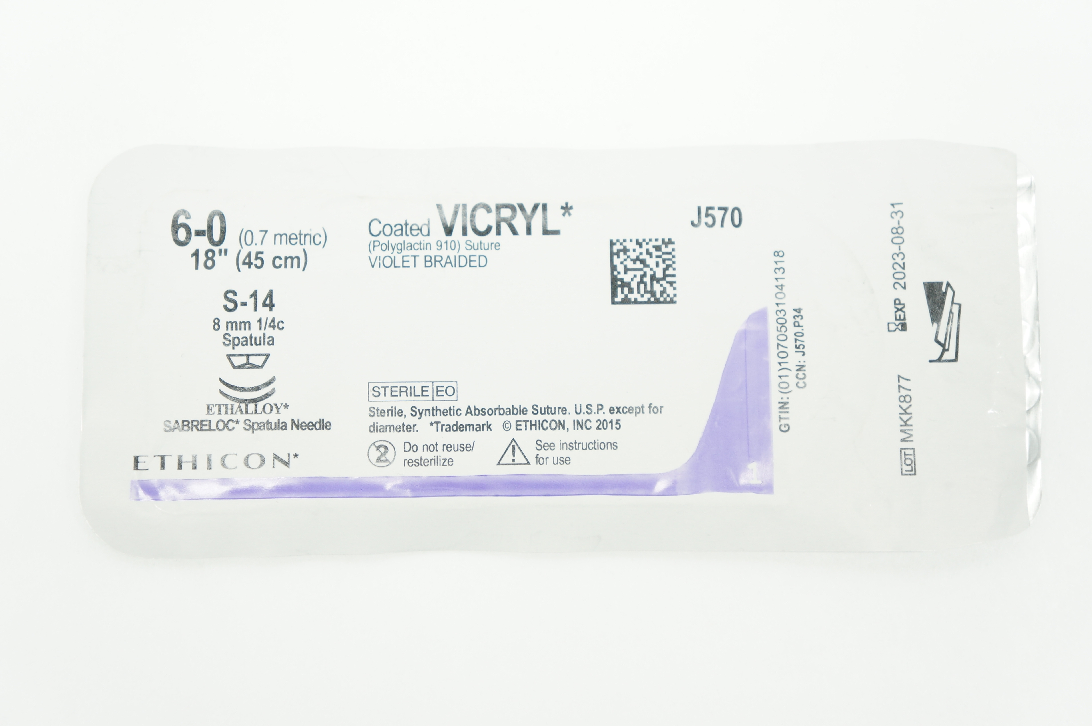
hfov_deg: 35.1
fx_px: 1727
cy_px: 363
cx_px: 546
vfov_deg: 23.7
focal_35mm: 57
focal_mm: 38
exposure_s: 1/60
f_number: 4.5
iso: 400
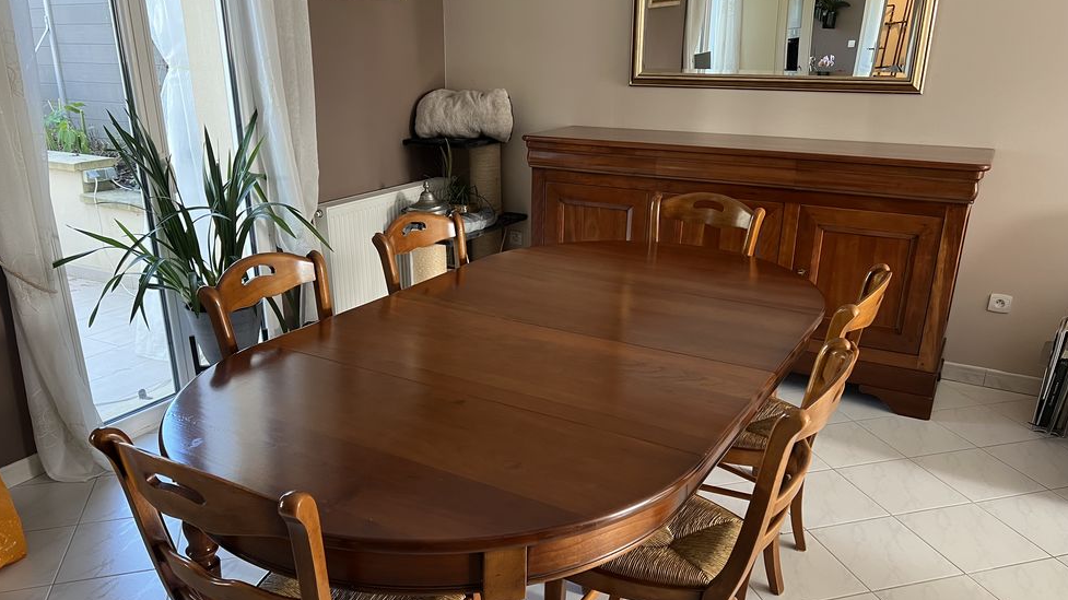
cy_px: 350
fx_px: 821
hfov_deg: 66.1
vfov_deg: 40.0
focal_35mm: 29
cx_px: 526
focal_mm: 5.7
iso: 125
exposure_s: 1/96
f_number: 1.5
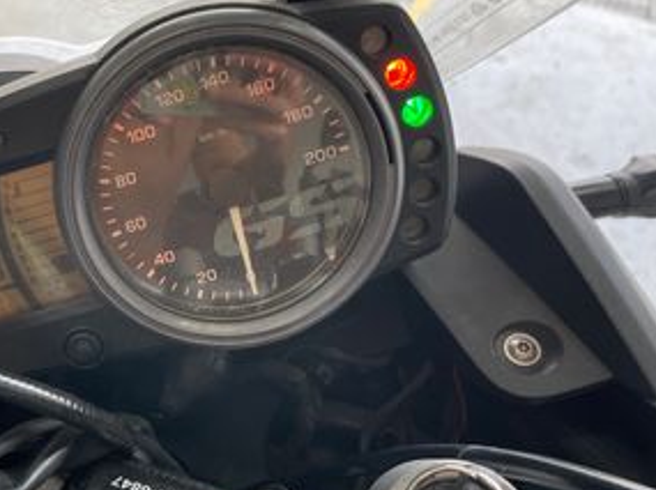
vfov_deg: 33.5
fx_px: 814
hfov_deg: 42.3
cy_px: 221
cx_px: 147
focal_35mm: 43
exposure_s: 1/120
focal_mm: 4.2
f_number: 1.6
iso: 32
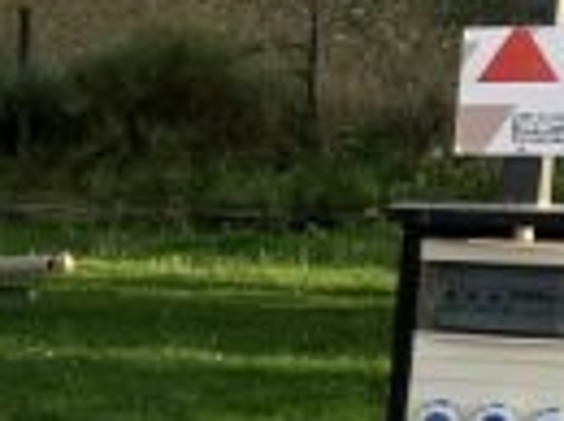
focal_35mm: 166
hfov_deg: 9.7
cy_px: 499
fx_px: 2700
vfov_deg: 8.8
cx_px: -1024
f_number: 1.8
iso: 32
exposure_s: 1/571
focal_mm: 4
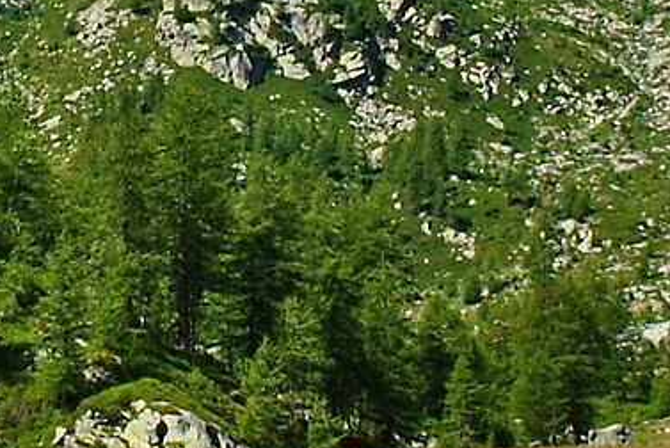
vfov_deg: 8.0
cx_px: 48
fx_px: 3203
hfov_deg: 11.8
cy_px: 15
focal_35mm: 172
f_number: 20
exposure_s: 1/80
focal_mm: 18
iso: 200
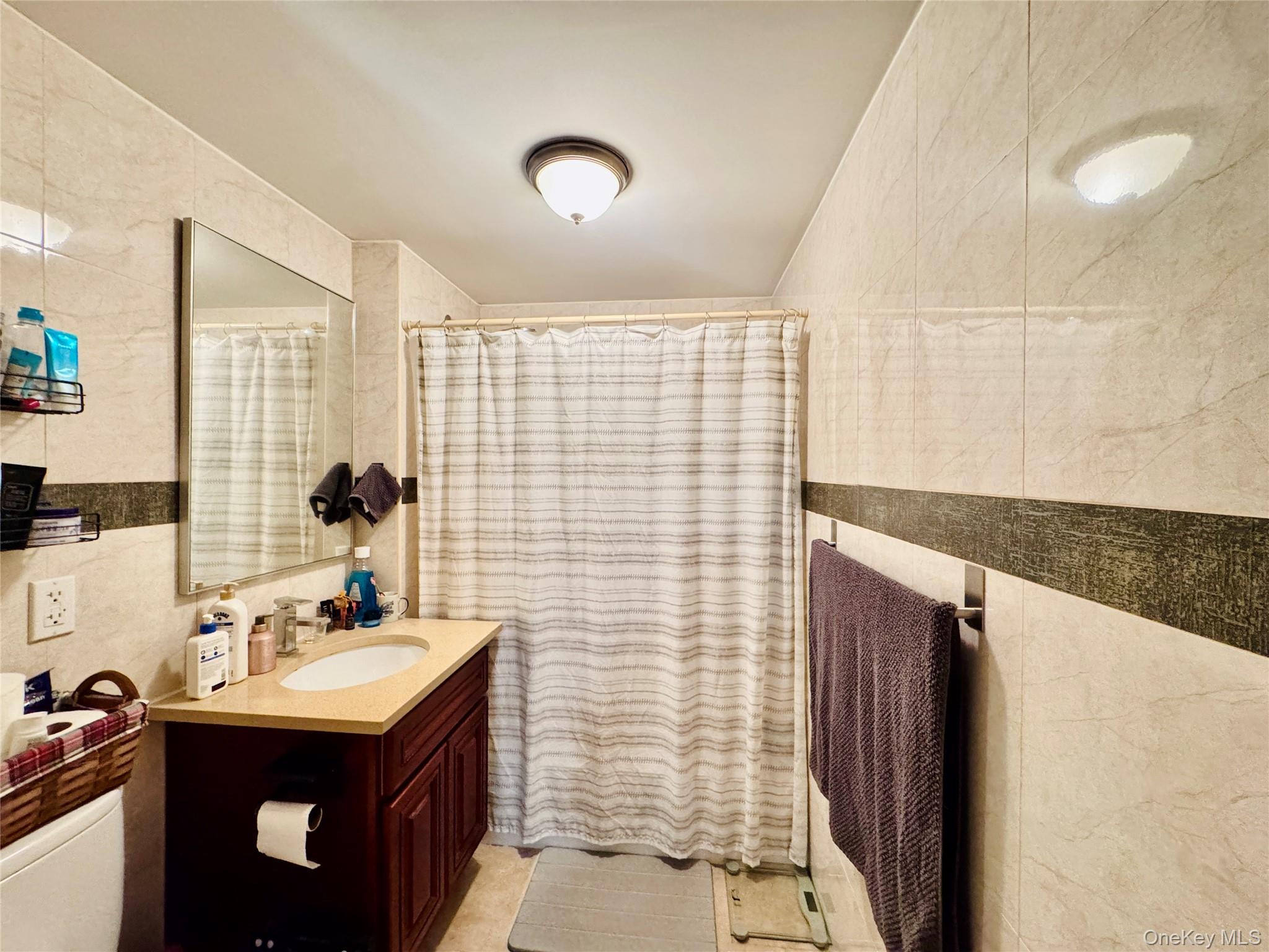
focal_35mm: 14
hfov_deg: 102.1
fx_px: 513
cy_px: 476
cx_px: 634
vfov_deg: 85.7
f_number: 2.2
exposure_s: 1/60
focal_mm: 2.22
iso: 800
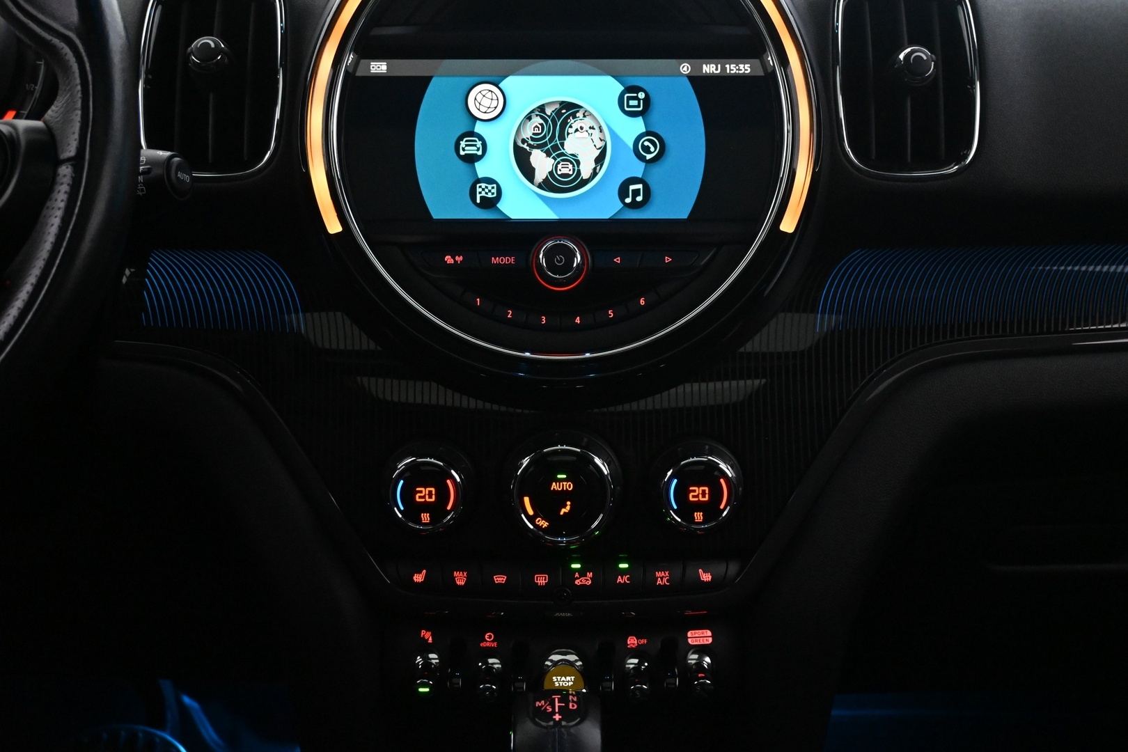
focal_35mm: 46
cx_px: 564
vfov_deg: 29.4
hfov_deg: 43.0
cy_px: 376
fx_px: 1433
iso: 6400
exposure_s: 1/50
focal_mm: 30.5
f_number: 4.8
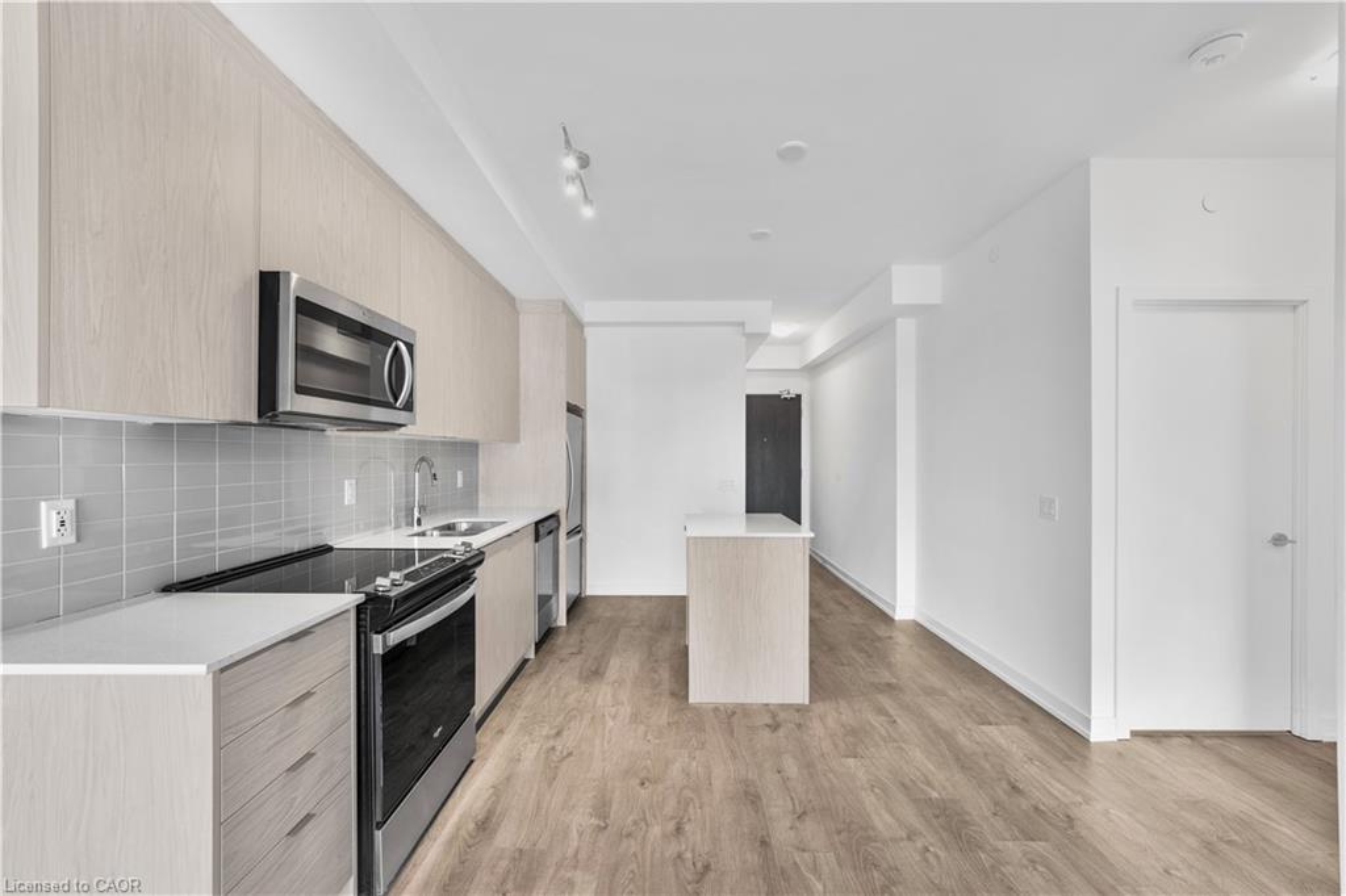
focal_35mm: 14
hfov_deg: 104.3
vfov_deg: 81.2
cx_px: 673
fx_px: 523
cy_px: 448
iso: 400
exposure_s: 1/4
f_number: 8
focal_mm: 14
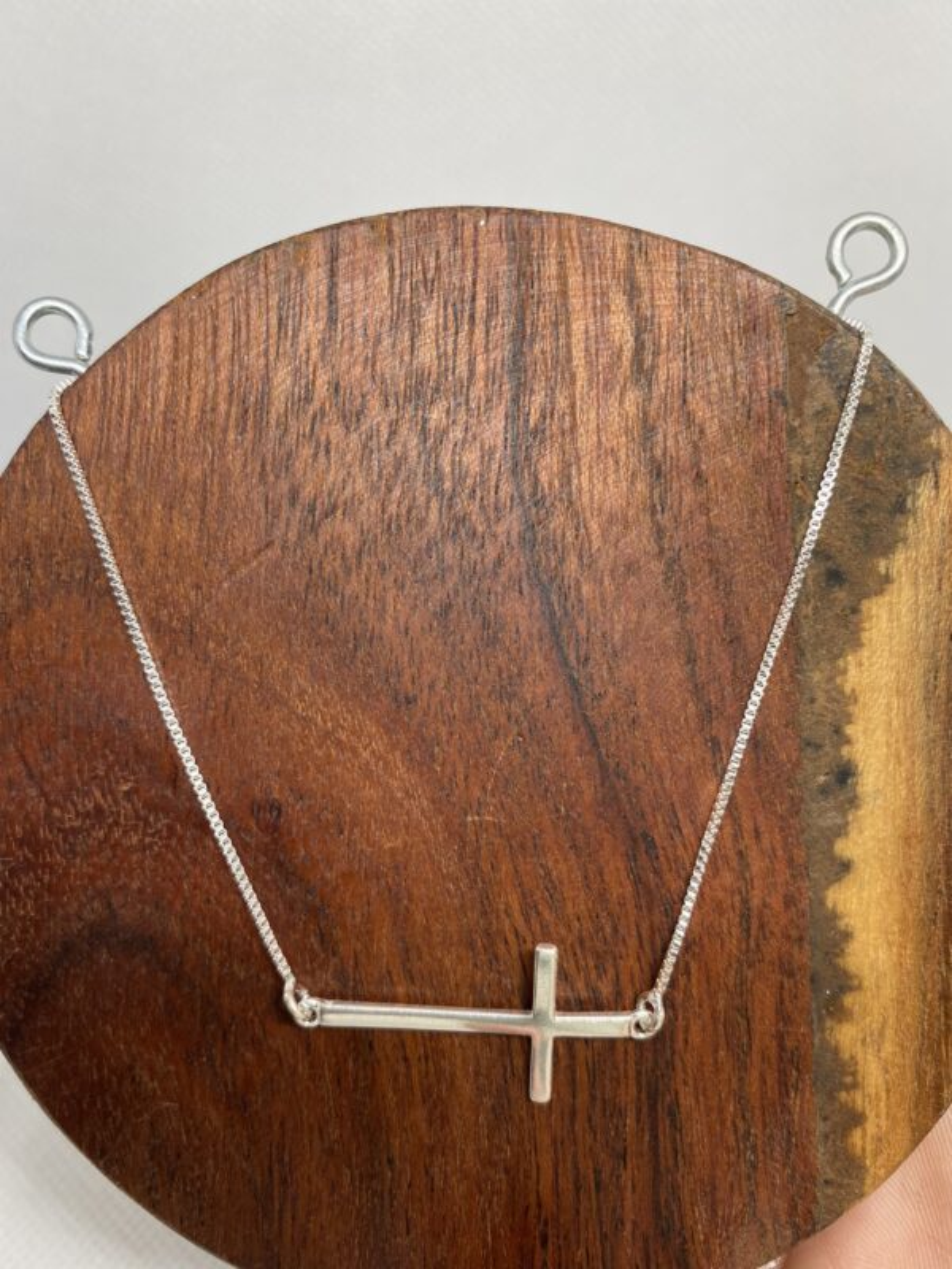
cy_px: 634
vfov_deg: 67.3
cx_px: 476
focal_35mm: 26
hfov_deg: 53.1
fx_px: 953
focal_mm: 4.25
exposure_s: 1/121
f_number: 1.8
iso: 80
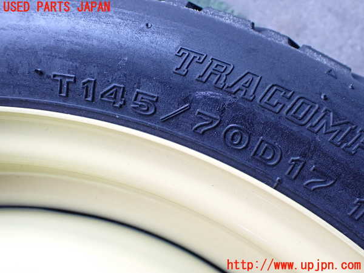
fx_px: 315
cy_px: 136
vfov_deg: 46.8
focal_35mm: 30
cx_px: 182
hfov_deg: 60.0
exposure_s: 1/125
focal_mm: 5.4
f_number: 2.3
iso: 500
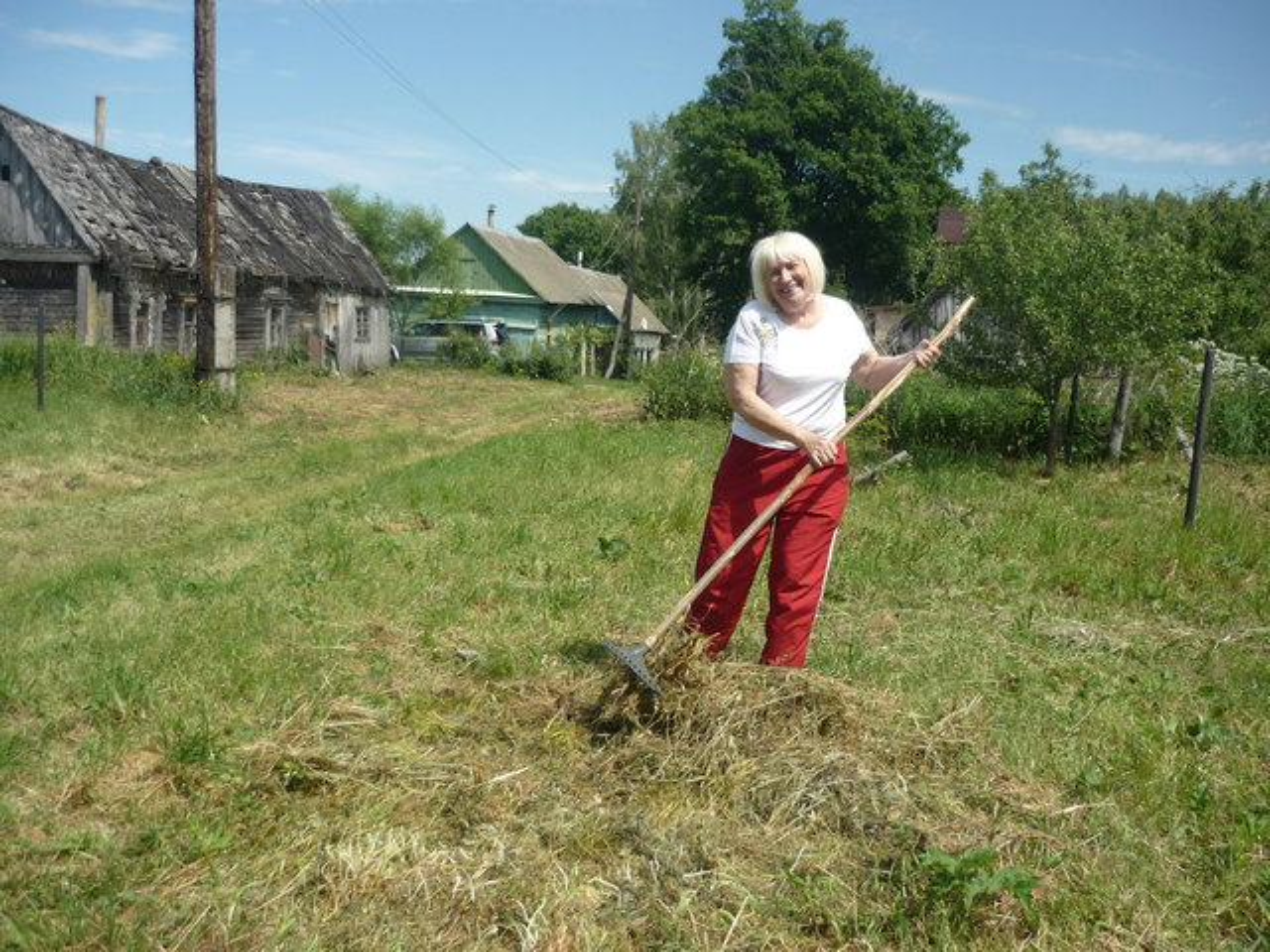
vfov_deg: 42.9
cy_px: 476
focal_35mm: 33
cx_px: 635
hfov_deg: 55.4
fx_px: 1211
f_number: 8
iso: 100
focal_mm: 5.5
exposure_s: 1/200
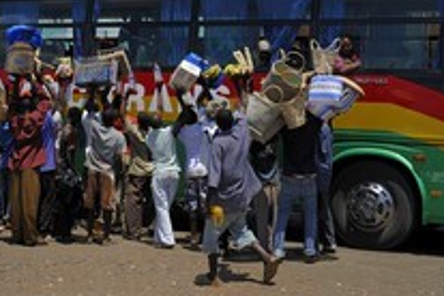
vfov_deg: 19.6
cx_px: 197
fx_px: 851
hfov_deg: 29.2
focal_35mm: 69
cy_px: 86
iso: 200
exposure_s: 1/400
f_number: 10
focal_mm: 34
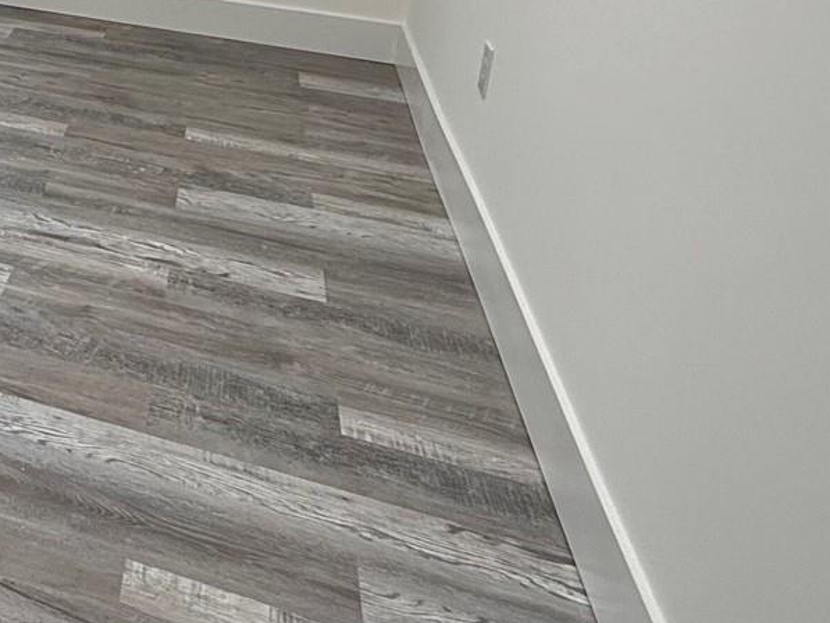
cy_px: -117
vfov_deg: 26.9
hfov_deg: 30.5
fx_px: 1151
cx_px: -270
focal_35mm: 48
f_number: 2.2
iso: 50
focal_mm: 2.22
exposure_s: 1/228
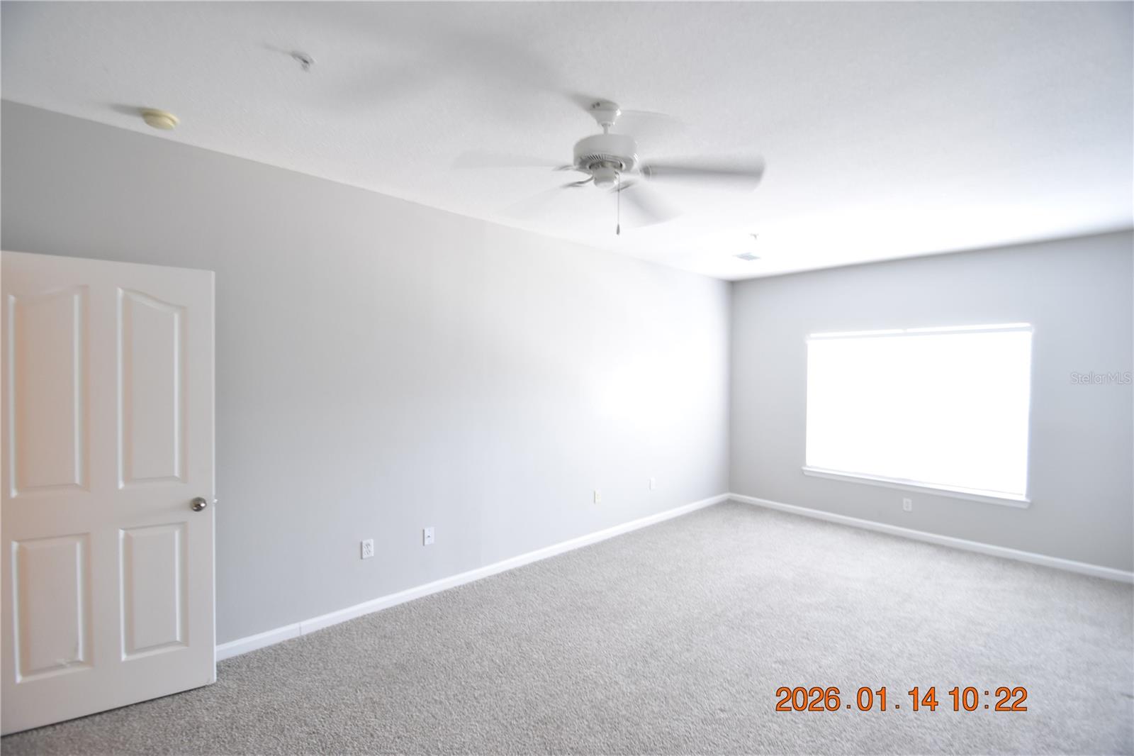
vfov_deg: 77.3
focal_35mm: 15
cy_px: 378
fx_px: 472
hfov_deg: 100.4
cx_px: 567
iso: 800
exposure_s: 1/20
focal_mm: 10
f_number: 3.5
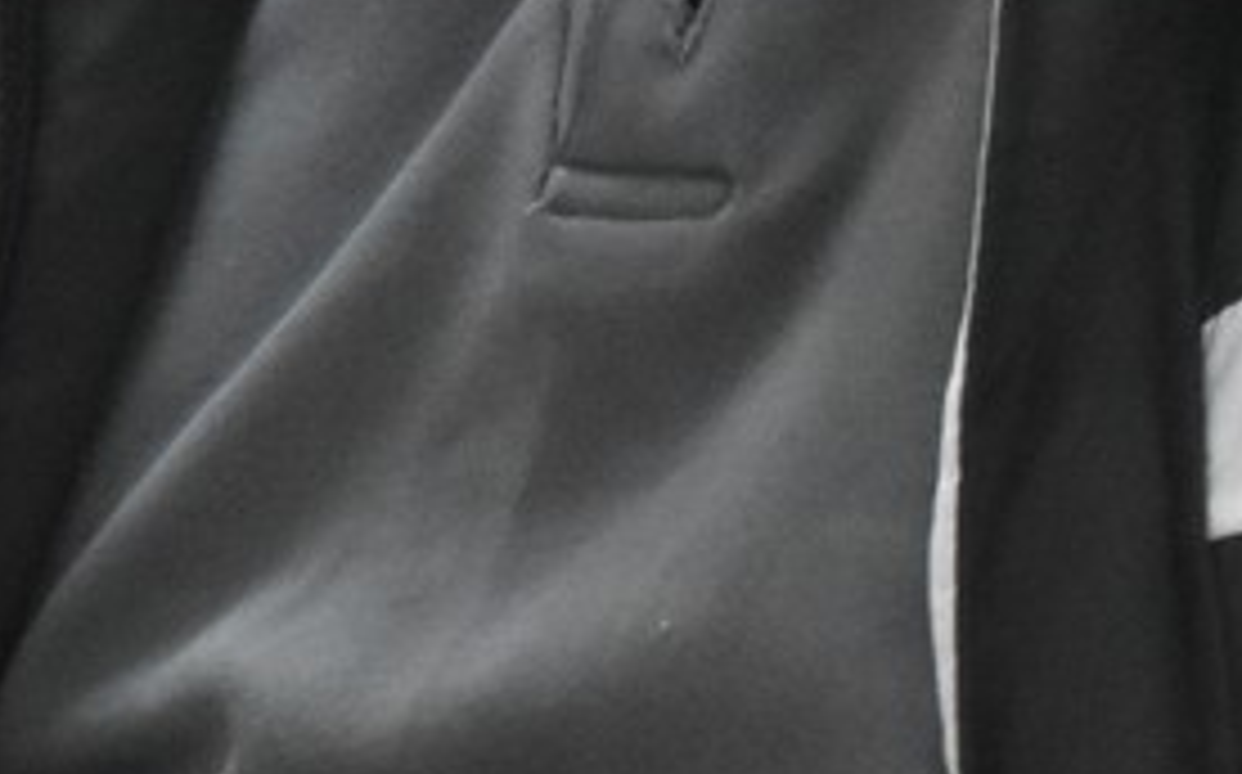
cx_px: 1584
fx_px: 22761
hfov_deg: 3.1
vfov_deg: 1.9
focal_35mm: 673
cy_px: -369
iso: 3200
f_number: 5.3
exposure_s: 1/200
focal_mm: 75
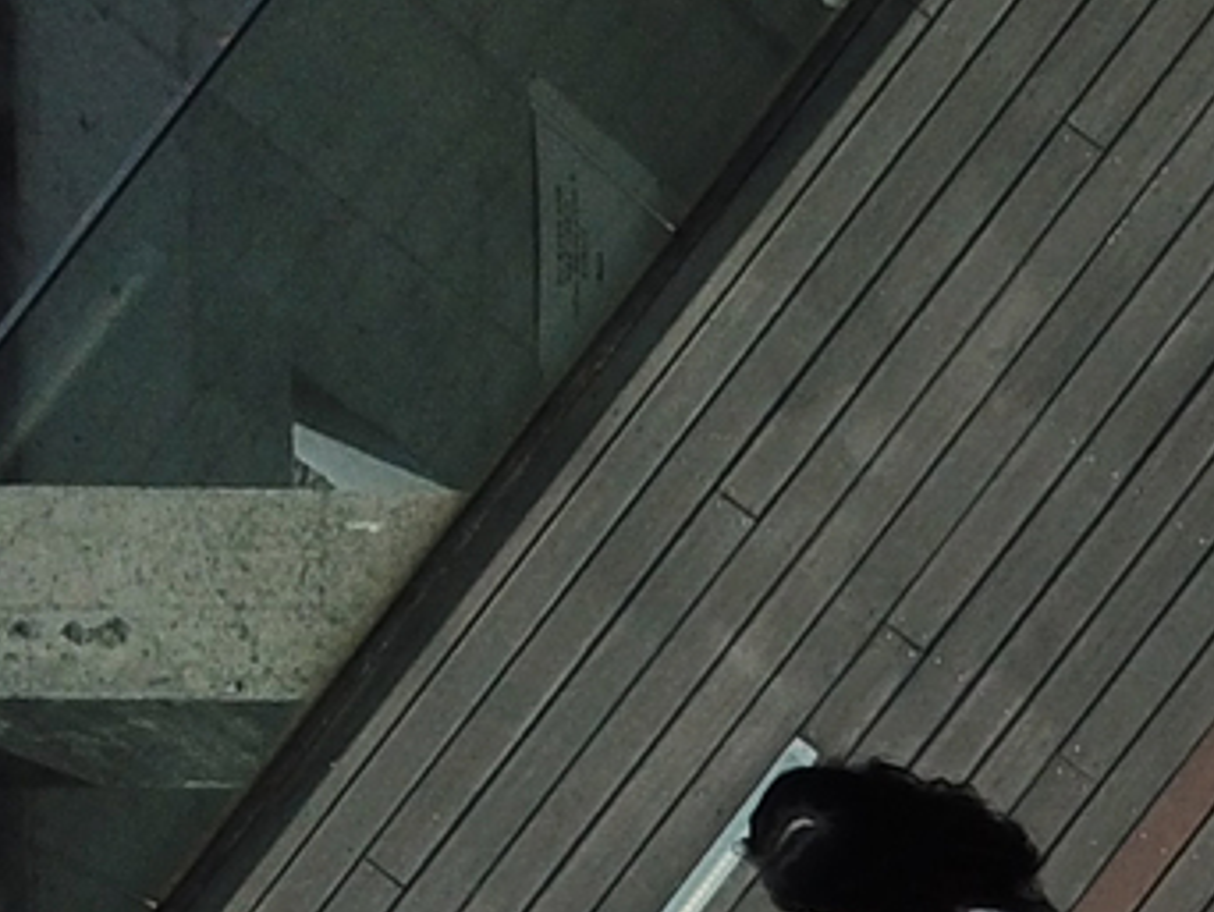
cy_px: 2569
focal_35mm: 152
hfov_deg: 10.3
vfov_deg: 8.5
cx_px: 3330
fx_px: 5334
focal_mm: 4.73
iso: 100
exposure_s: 1/3067
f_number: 2.2
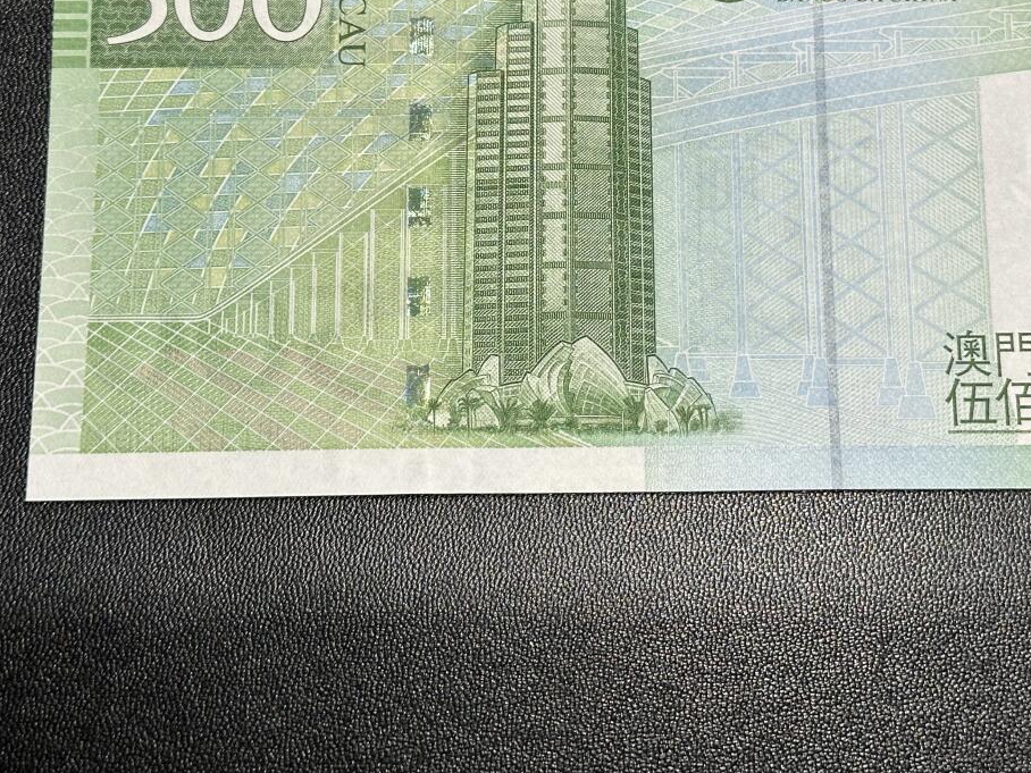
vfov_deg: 19.8
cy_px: 210
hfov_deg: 26.3
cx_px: 630
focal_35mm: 74
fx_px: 2204
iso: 80
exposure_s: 1/50
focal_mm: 6.86
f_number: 1.78
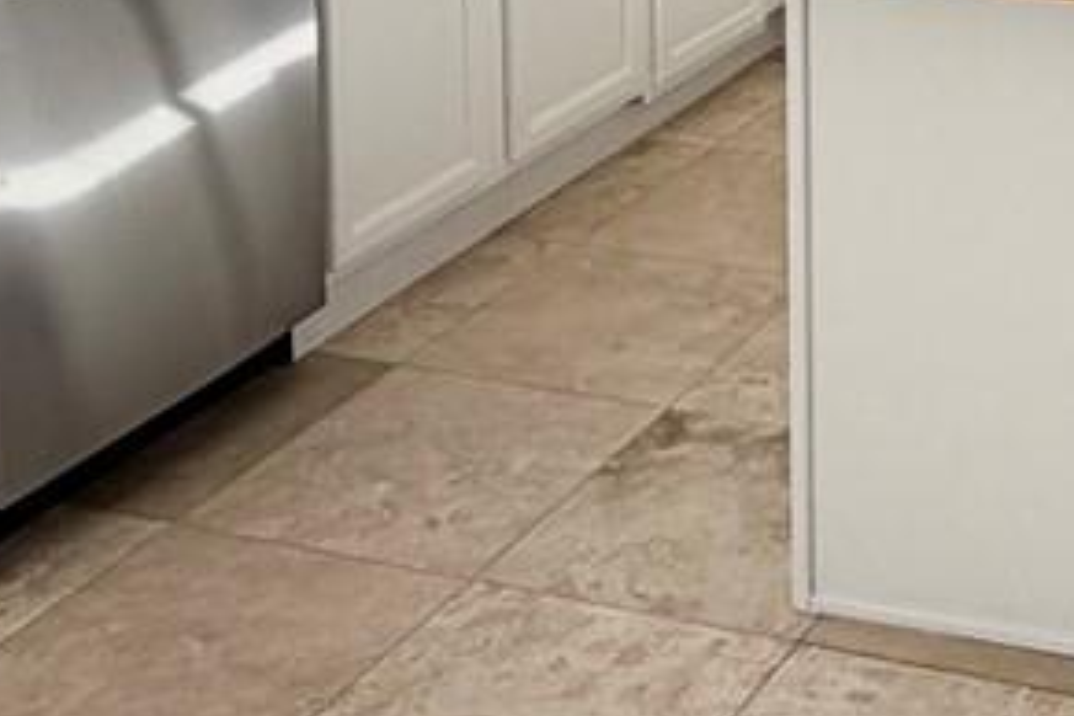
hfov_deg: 23.2
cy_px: -524
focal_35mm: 80
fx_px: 2386
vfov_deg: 15.1
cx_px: 1299
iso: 50
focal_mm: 2.22
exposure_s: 1/214
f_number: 2.2
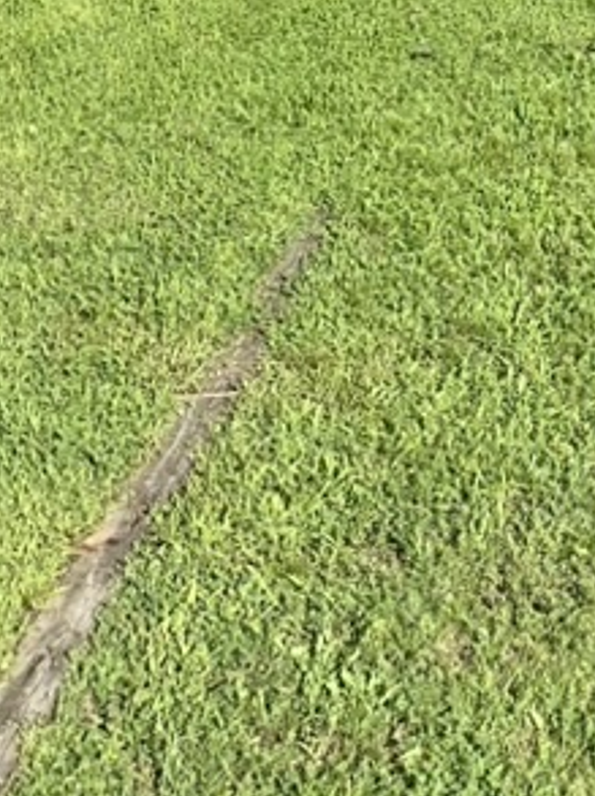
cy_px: -489
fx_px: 1929
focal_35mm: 84
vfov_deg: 19.4
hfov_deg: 17.3
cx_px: 516
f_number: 1.78
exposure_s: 1/3472
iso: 80
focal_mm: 6.86
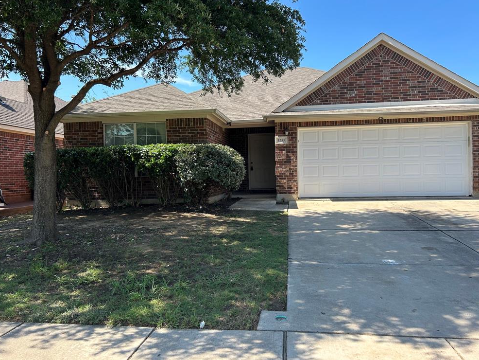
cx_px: 243
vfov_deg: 51.4
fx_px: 374
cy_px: 175
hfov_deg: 65.3
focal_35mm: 27
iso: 50
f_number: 1.5
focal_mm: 5.7
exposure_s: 1/1377
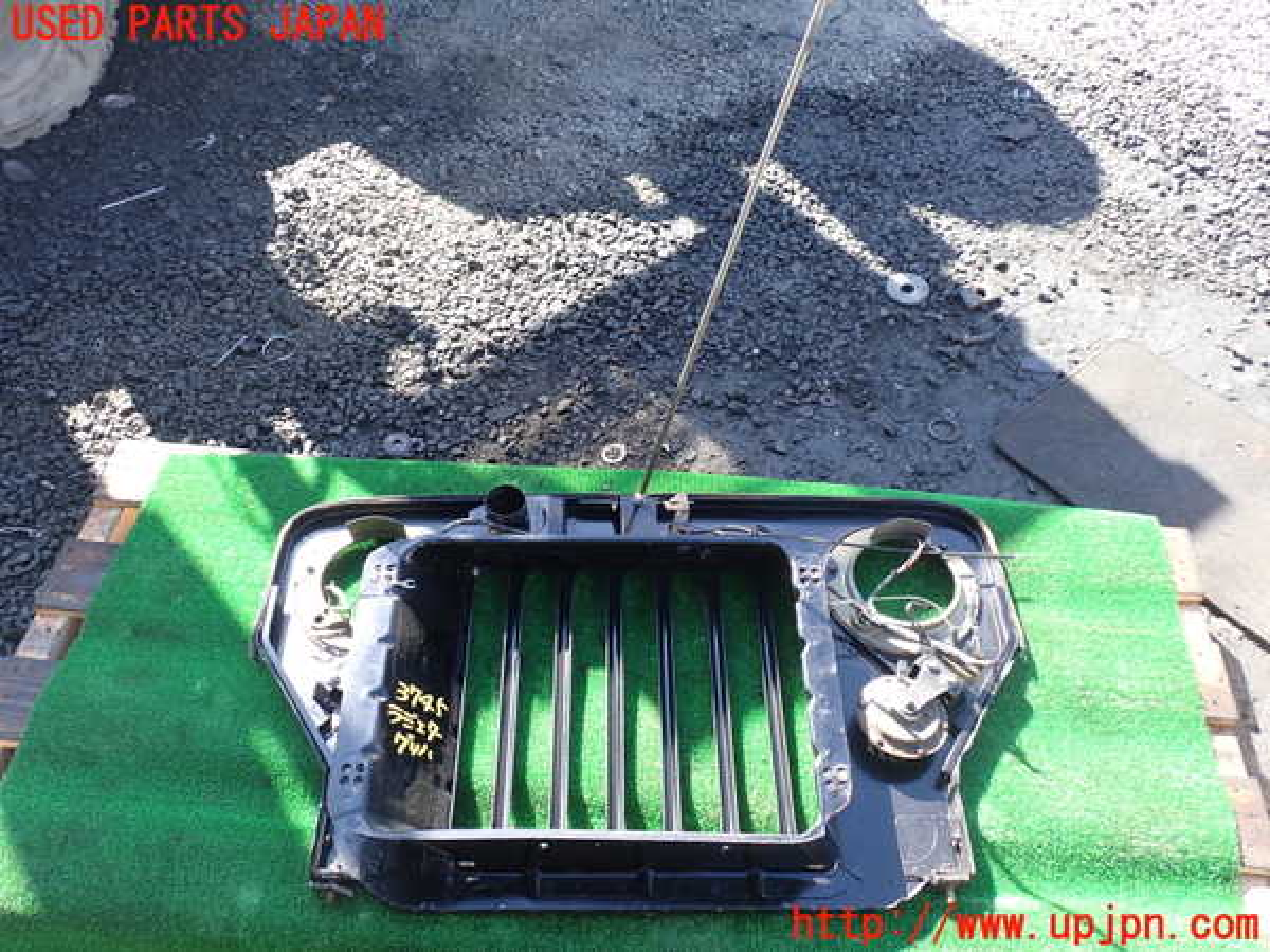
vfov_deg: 46.8
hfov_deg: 60.0
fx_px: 1101
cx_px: 635
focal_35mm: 30
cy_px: 476
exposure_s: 1/125
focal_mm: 5.4
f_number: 3.2
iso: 100
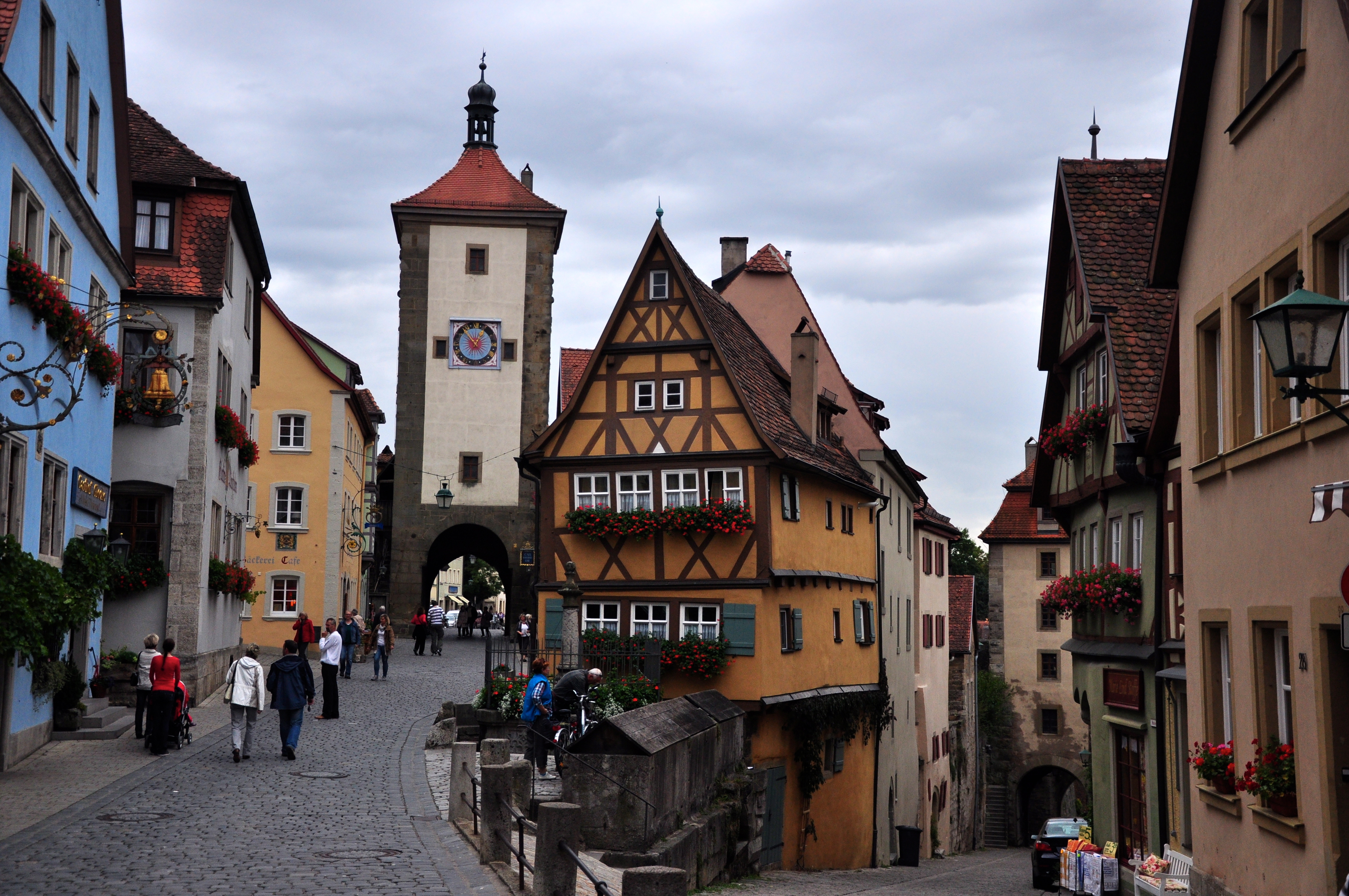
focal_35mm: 42
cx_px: 674
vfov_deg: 31.8
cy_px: 448
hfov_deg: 46.4
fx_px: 1572
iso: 400
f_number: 4
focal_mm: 28
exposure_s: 1/2000
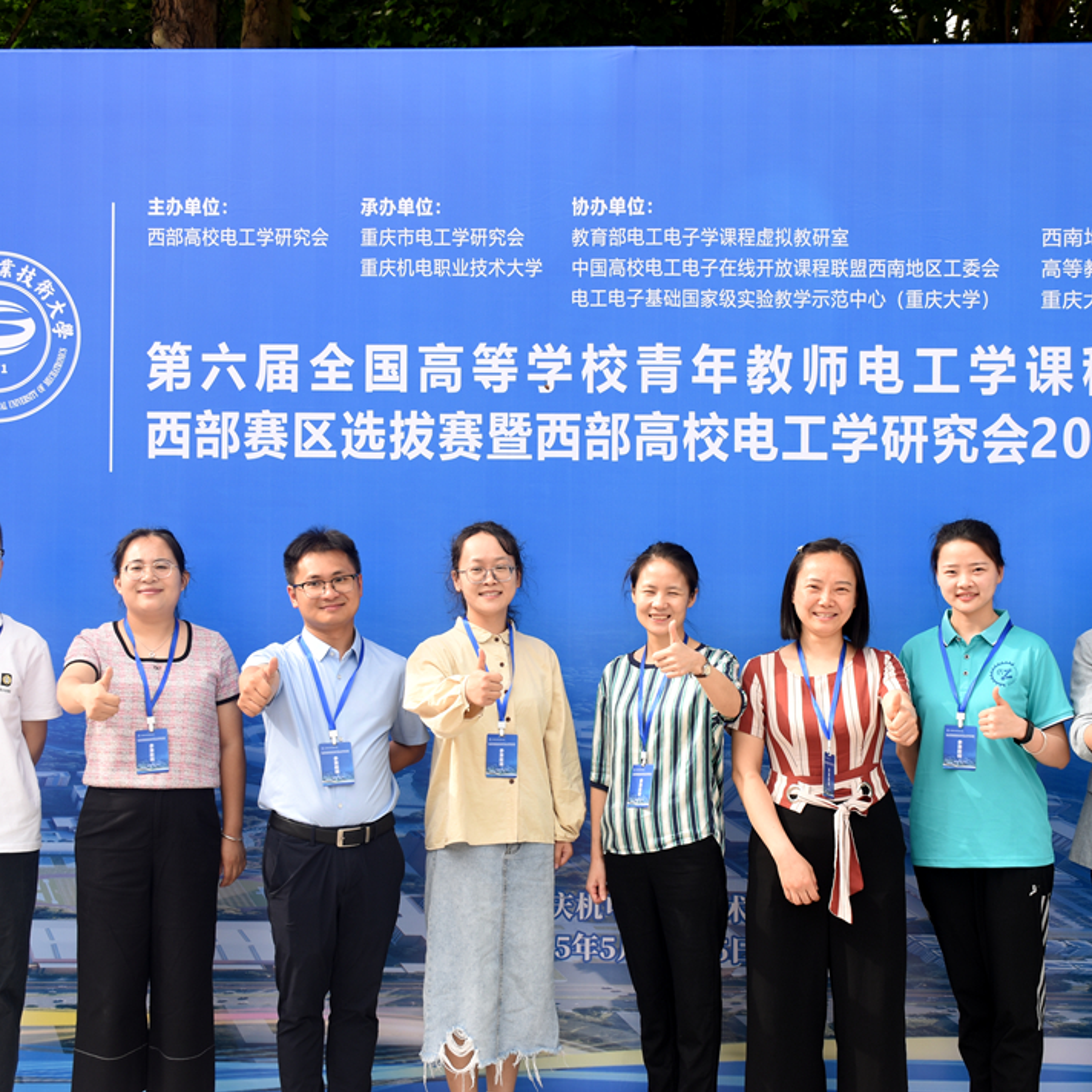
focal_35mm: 58
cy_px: 551
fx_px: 2070
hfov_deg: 29.5
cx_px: 566
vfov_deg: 29.6
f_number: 5.6
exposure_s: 1/125
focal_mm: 30
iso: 100
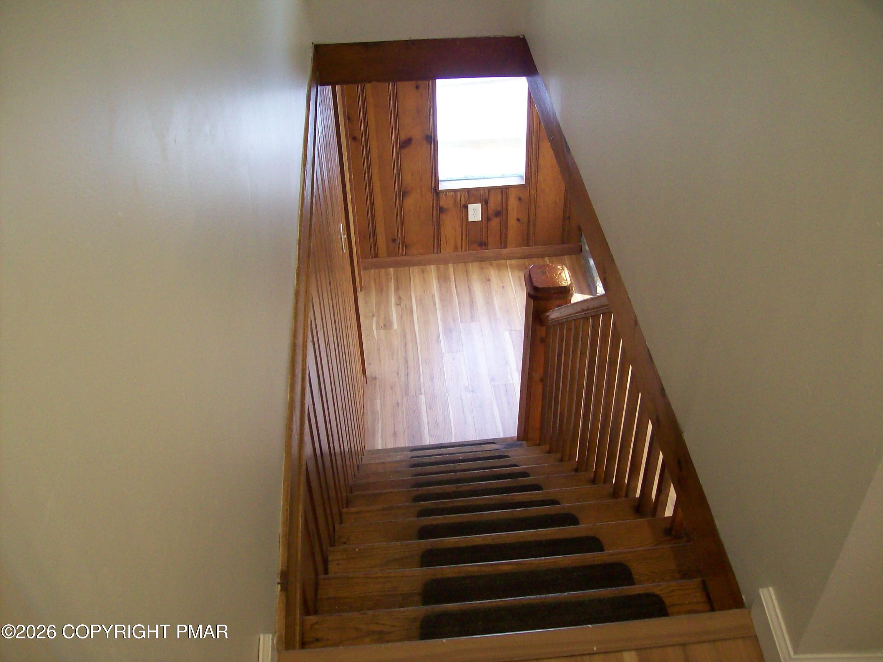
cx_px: 442
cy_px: 331
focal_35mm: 36
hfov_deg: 51.4
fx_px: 918
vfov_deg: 39.7
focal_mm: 6
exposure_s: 1/22.8
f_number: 2.7
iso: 160
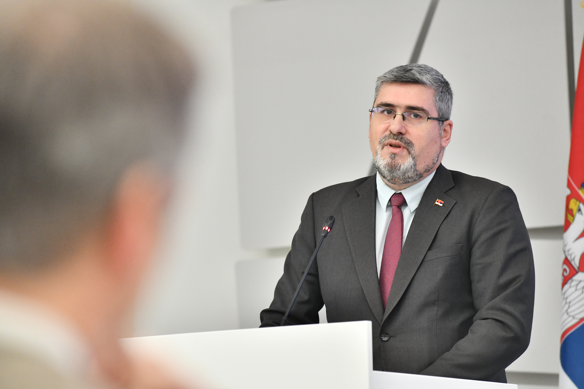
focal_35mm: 200
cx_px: 292
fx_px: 3244
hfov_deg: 10.3
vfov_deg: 6.9
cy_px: 194
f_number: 5.6
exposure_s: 1/400
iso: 4000
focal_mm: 200
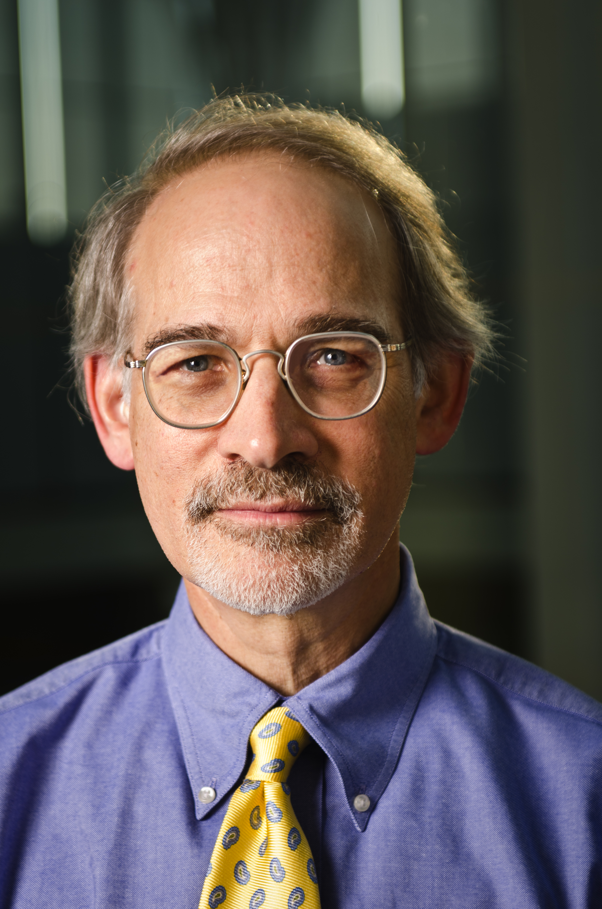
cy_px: 454
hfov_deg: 13.0
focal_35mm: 105
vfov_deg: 19.5
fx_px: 2645
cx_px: 301
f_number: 3.2
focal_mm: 70
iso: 100
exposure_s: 1/125
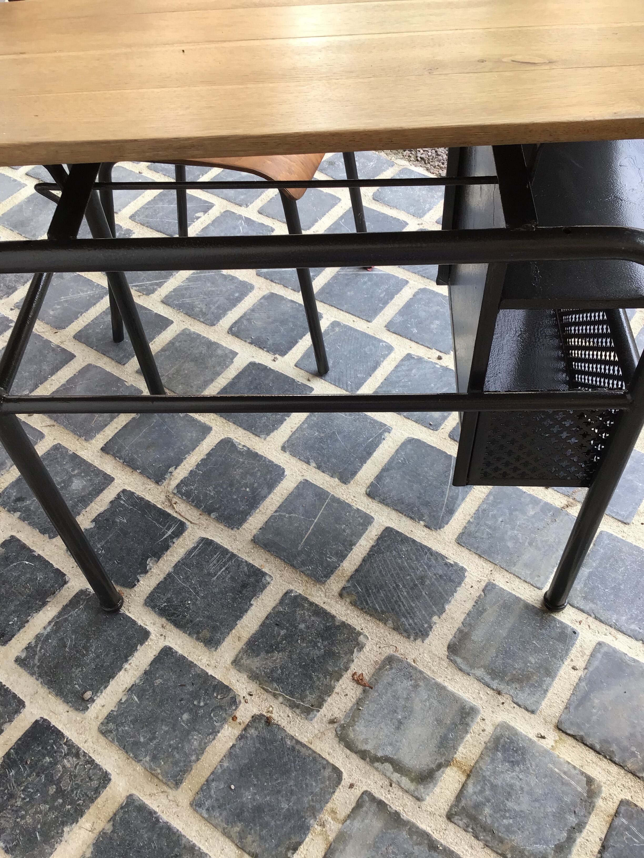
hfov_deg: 45.4
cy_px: 429
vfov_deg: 58.4
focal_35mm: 31
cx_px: 322
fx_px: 769
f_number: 2.4
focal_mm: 3.3
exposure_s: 1/109
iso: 25
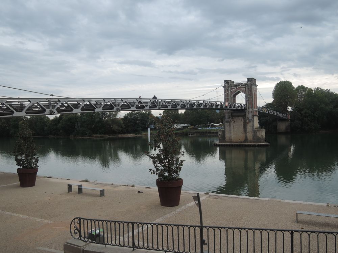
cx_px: 169
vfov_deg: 45.4
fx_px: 303
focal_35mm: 31
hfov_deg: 58.4
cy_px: 126
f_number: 3.2
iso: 80
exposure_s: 1/320
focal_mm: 6.6
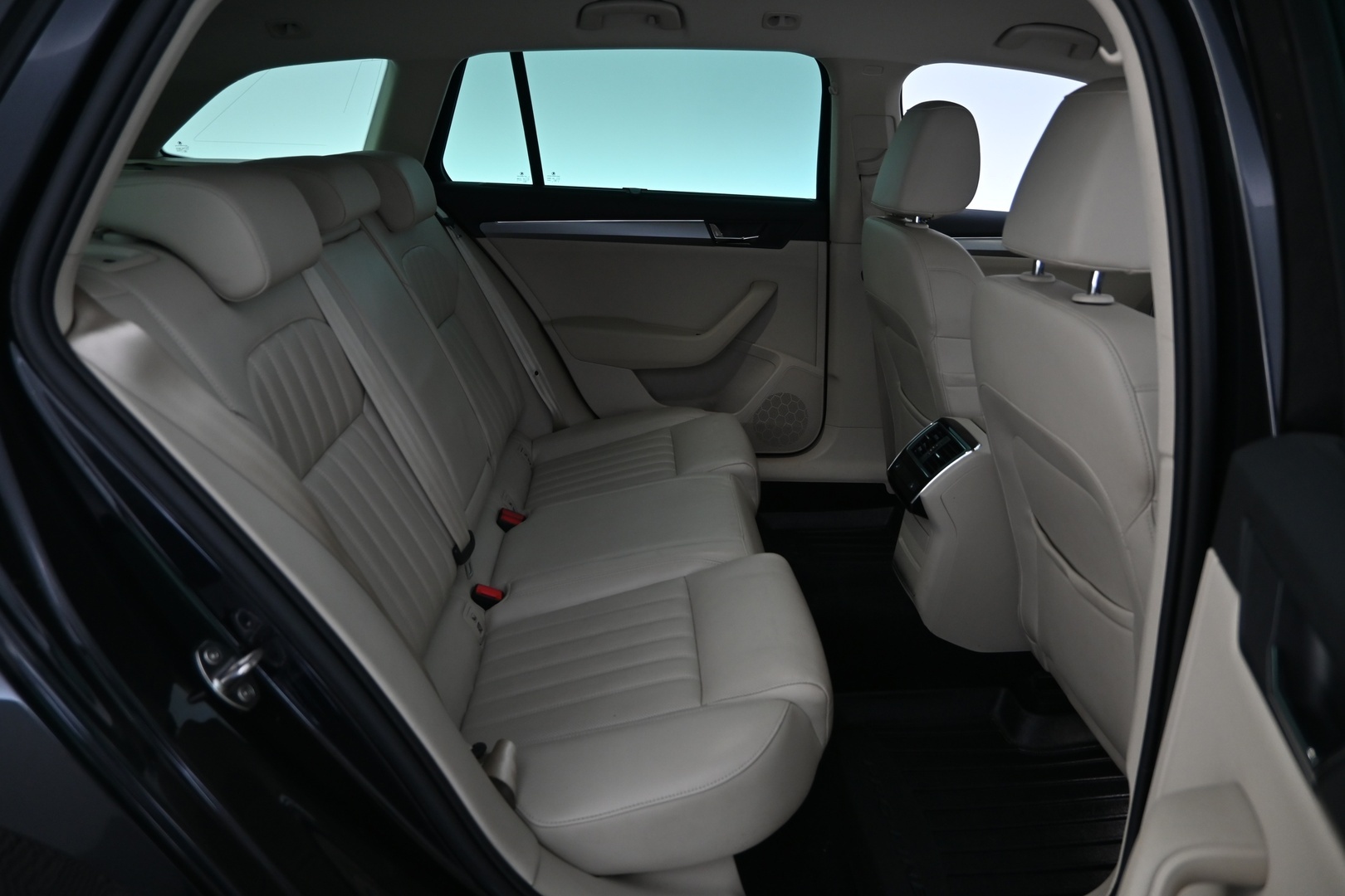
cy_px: 448
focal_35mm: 24
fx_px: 897
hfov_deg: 73.7
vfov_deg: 53.1
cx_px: 672
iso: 500
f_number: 3.5
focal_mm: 16
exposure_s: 1/25
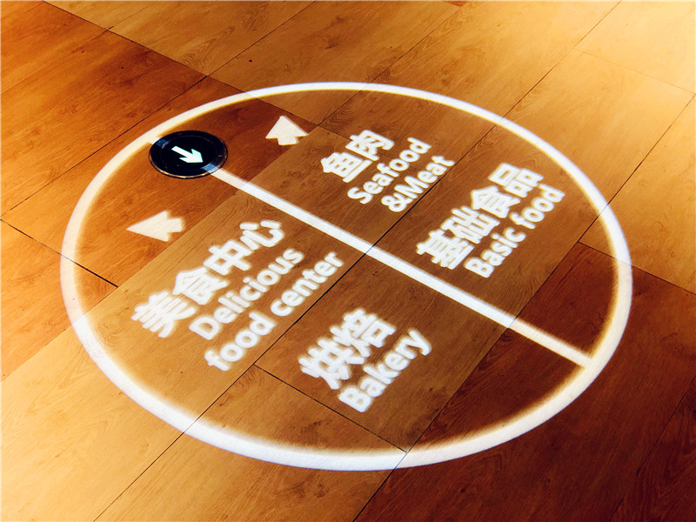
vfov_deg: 28.0
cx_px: 348
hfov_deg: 36.8
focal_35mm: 52
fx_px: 1046
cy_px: 261
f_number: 2.4
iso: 80
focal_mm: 6
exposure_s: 1/33
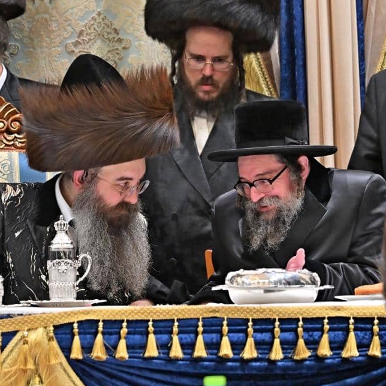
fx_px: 2624
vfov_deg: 8.4
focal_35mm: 208
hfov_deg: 8.4
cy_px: 192
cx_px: 148
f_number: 4
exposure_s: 1/200
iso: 1250
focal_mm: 103
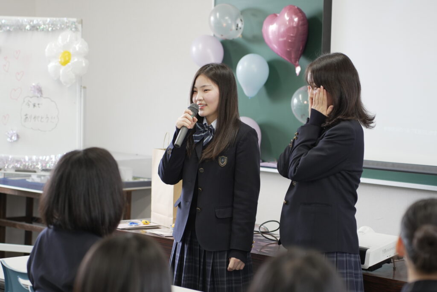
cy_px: 146
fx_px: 1366
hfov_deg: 18.2
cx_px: 218
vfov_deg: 12.2
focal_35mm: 112
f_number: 2.8
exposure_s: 1/50
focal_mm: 75
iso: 250
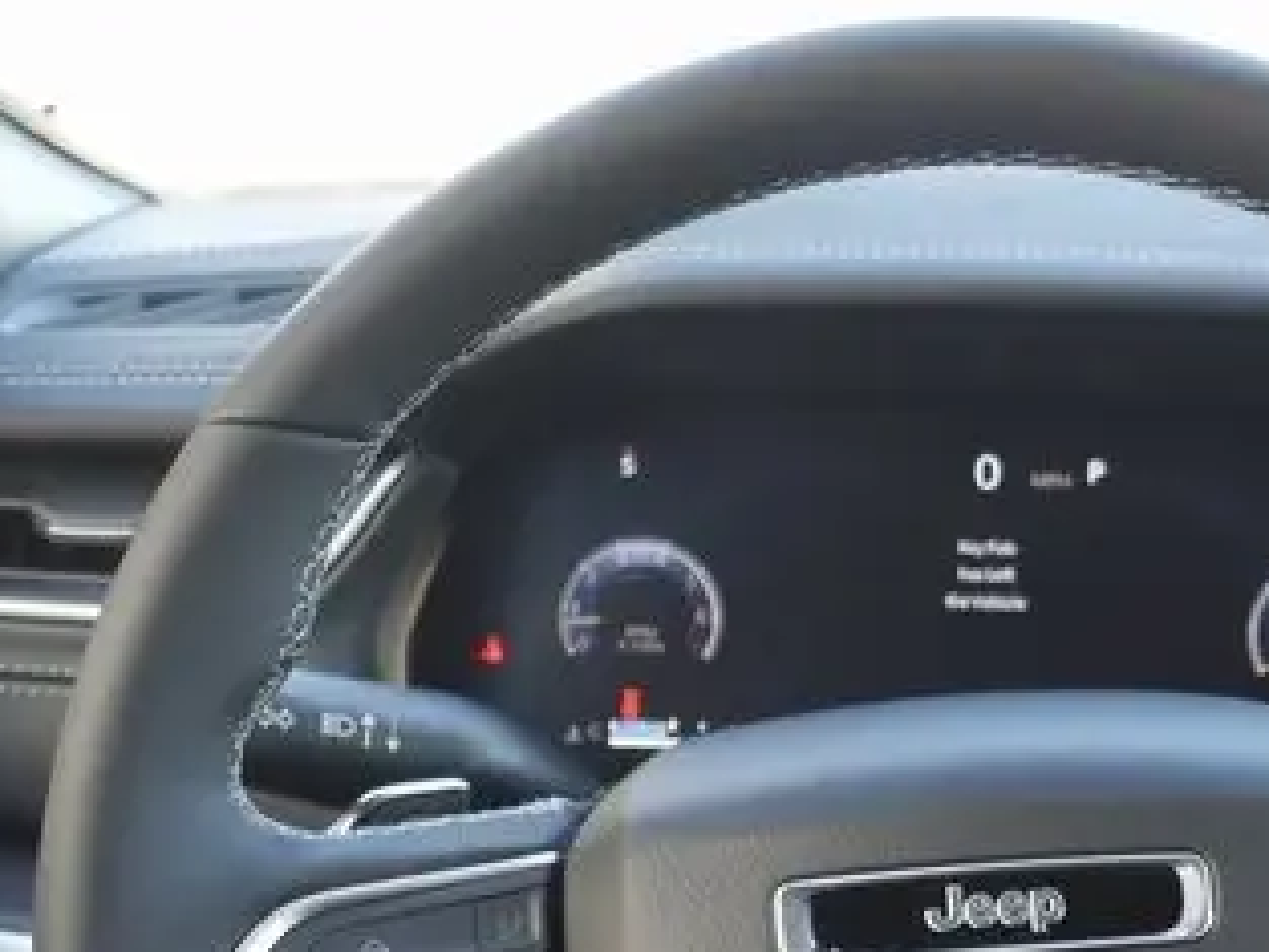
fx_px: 3154
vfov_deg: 16.8
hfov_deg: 22.4
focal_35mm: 86
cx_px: 1038
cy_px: 942
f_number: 4.6
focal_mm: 21
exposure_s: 1/60
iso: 400
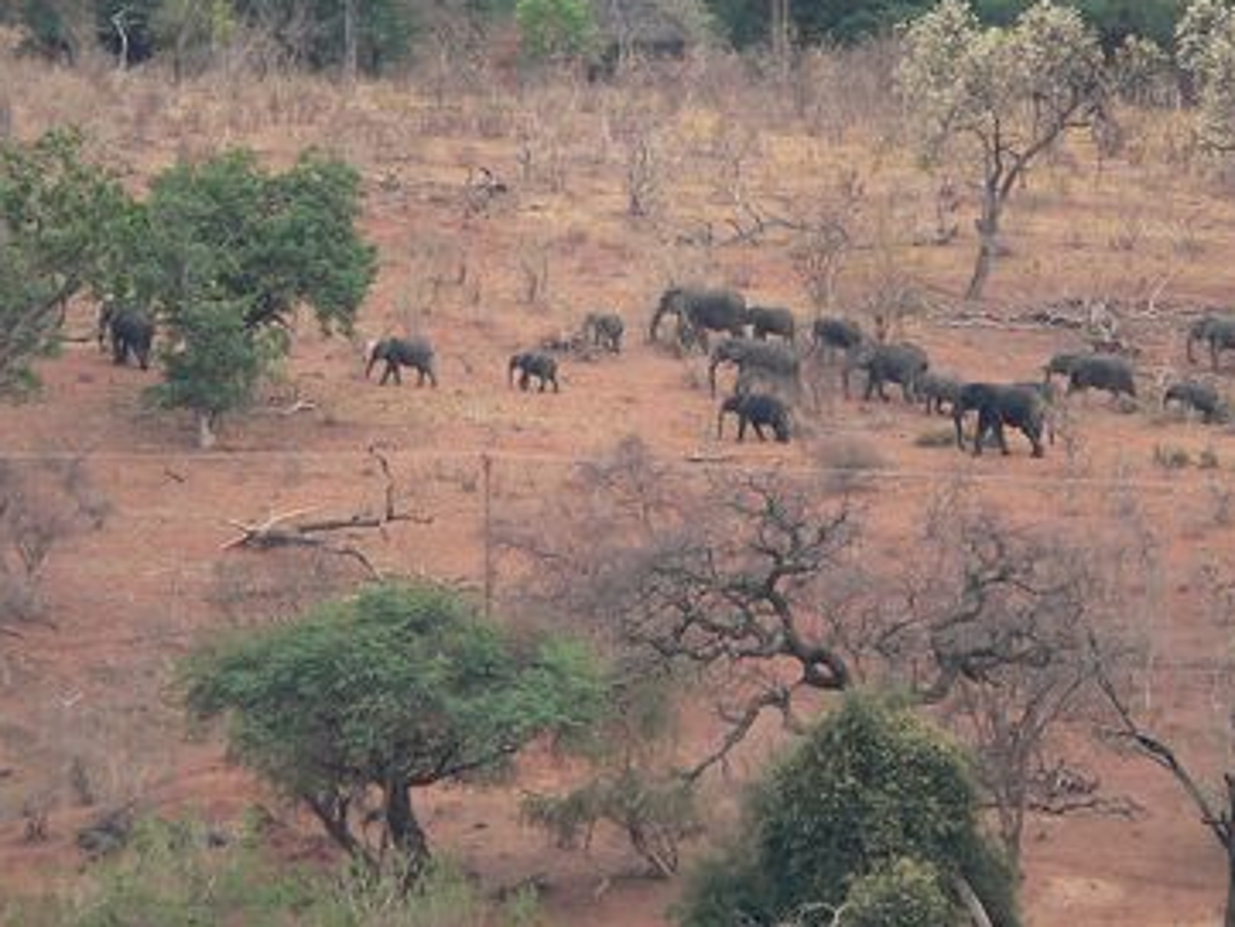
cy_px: 313
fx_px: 16060
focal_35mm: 450
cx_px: 715
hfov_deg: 4.4
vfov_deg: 3.3
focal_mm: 54
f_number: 2.8
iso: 80
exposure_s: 1/125
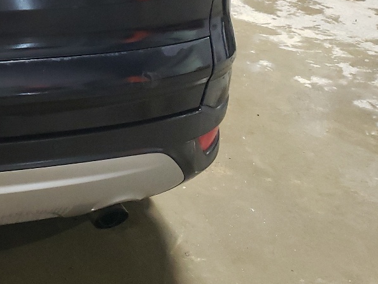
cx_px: -103
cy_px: -64
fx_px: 765
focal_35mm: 70
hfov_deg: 24.5
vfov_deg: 19.7
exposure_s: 1/30
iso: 303
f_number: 1.5
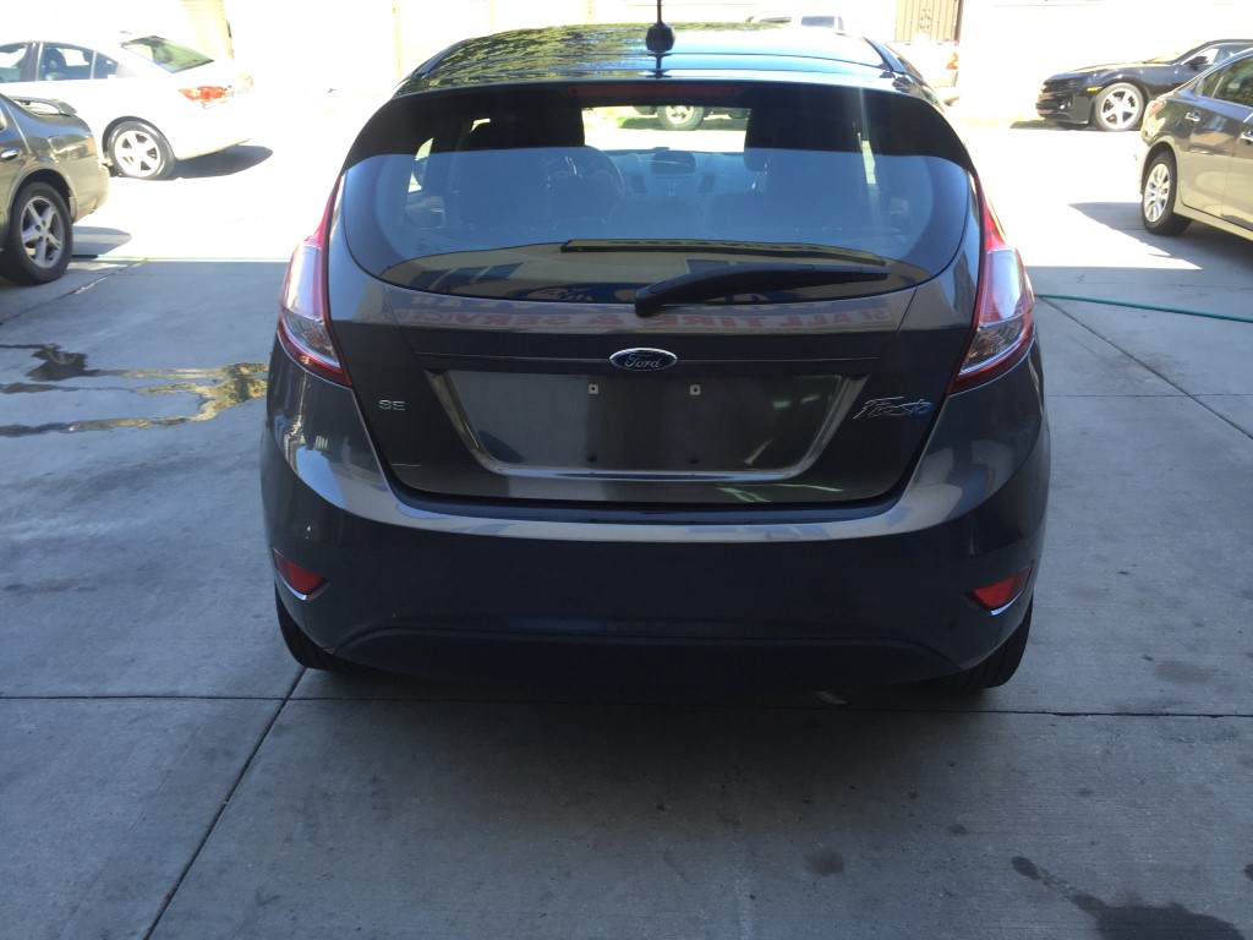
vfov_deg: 48.2
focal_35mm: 29
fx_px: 1050
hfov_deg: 61.7
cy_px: 470
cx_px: 626
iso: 32
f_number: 2.2
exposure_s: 1/176
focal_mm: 4.15
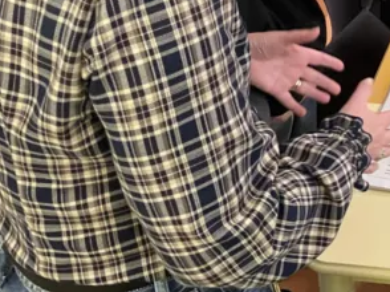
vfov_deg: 20.5
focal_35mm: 68
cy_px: -32
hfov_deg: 24.9
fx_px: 765
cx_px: 501
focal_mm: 4.2
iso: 320
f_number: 1.6
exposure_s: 1/50
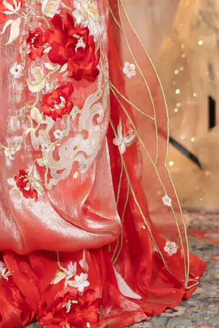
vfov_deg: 8.3
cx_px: 77
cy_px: -122
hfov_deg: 5.6
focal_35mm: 244
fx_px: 2226
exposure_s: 1/250
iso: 100
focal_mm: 85
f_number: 1.4
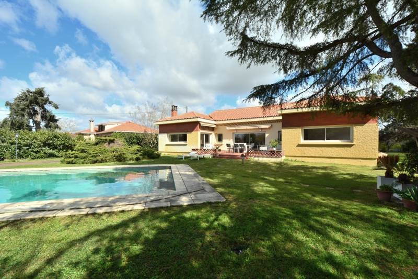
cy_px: 140
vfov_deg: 77.3
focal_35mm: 15
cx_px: 209
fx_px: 174
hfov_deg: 100.4
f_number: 10
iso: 200
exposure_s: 1/320
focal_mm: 10
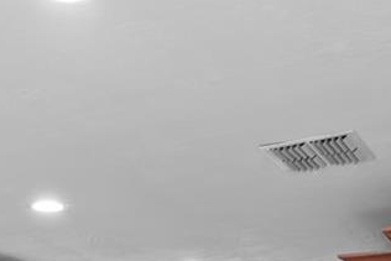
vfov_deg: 14.9
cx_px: 145
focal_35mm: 81
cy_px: 451
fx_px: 880
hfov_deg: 25.0
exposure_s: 3.2
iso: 250
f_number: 9
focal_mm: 16
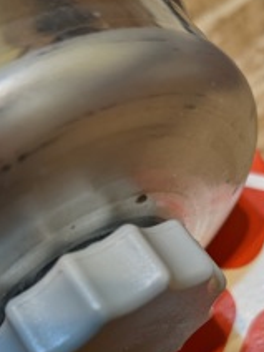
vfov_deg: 35.9
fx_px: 519
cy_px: 294
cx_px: 100
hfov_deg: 28.5
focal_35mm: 51
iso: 51
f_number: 1.73
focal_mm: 4.38
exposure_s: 1/33.3
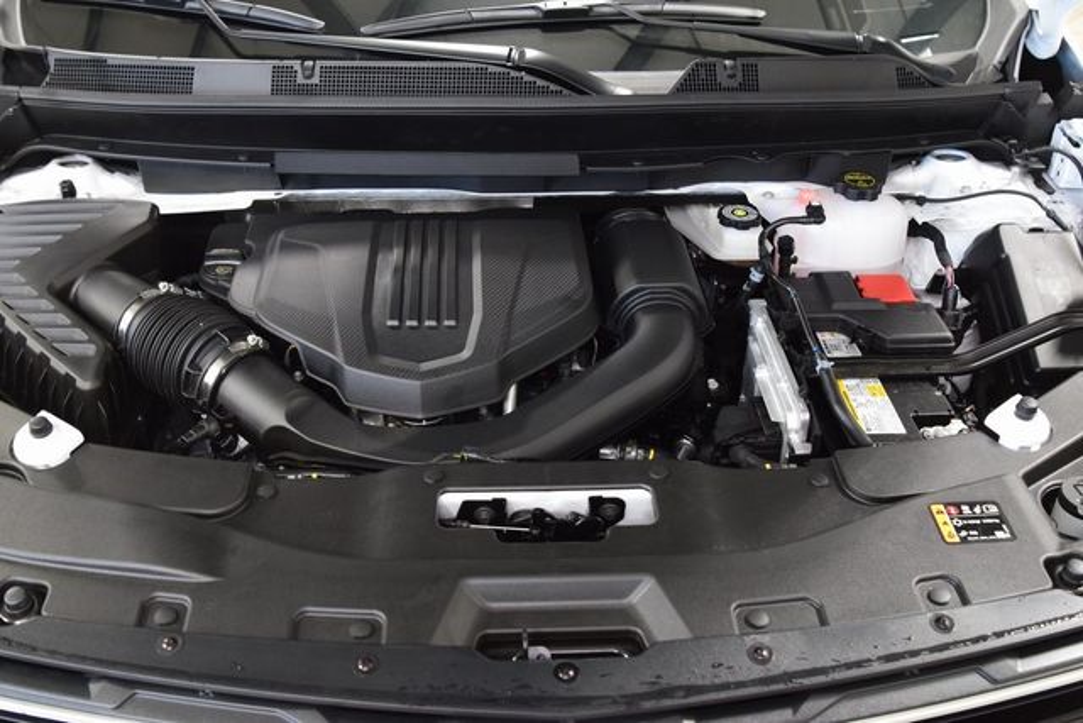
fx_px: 1083
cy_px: 362
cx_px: 542
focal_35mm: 36
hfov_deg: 53.1
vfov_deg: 36.9
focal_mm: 24
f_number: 6.3
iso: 1600
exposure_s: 1/15
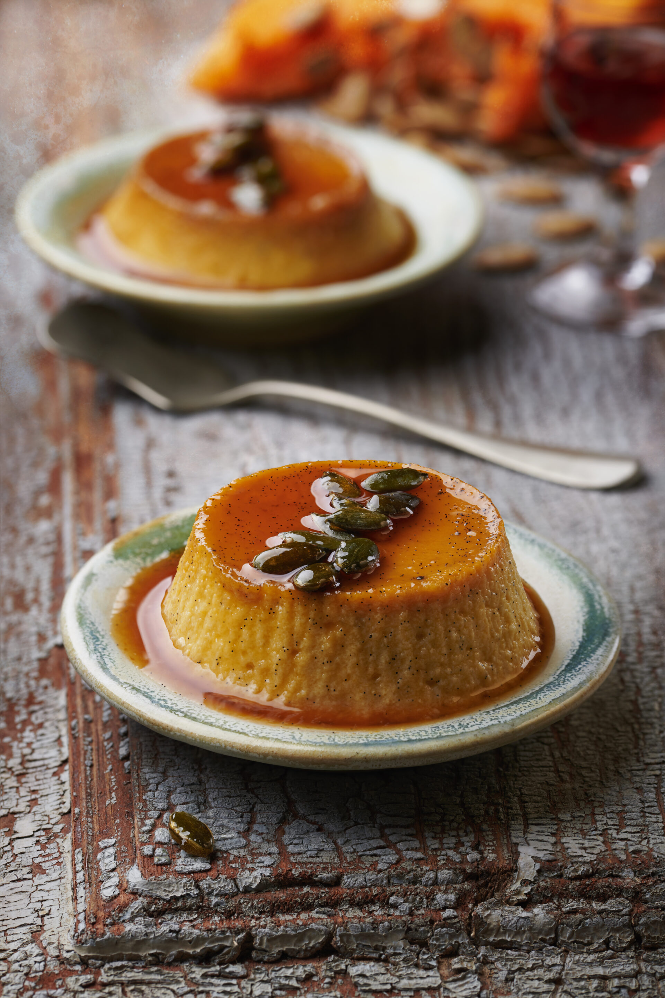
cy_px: 499
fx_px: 2909
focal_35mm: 105
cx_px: 332
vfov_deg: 19.5
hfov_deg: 13.0
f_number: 13
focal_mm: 105
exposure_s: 1/200
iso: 160
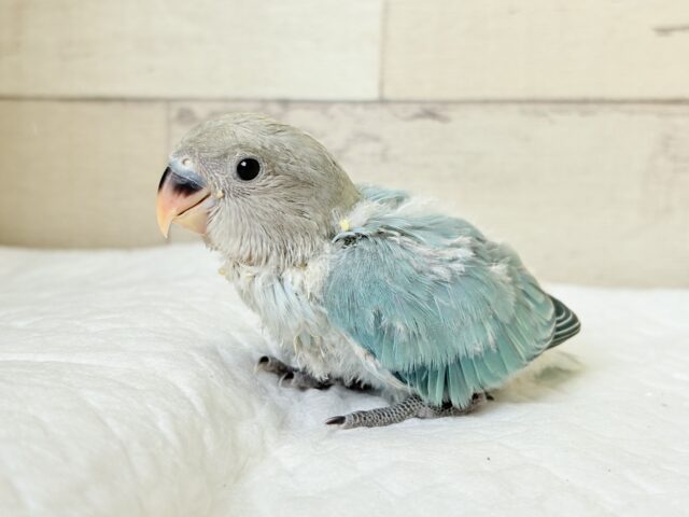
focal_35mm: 52
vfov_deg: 28.0
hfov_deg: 36.8
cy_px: 258
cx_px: 344
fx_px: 1035
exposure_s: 1/120
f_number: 1.6
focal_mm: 5.96
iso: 50
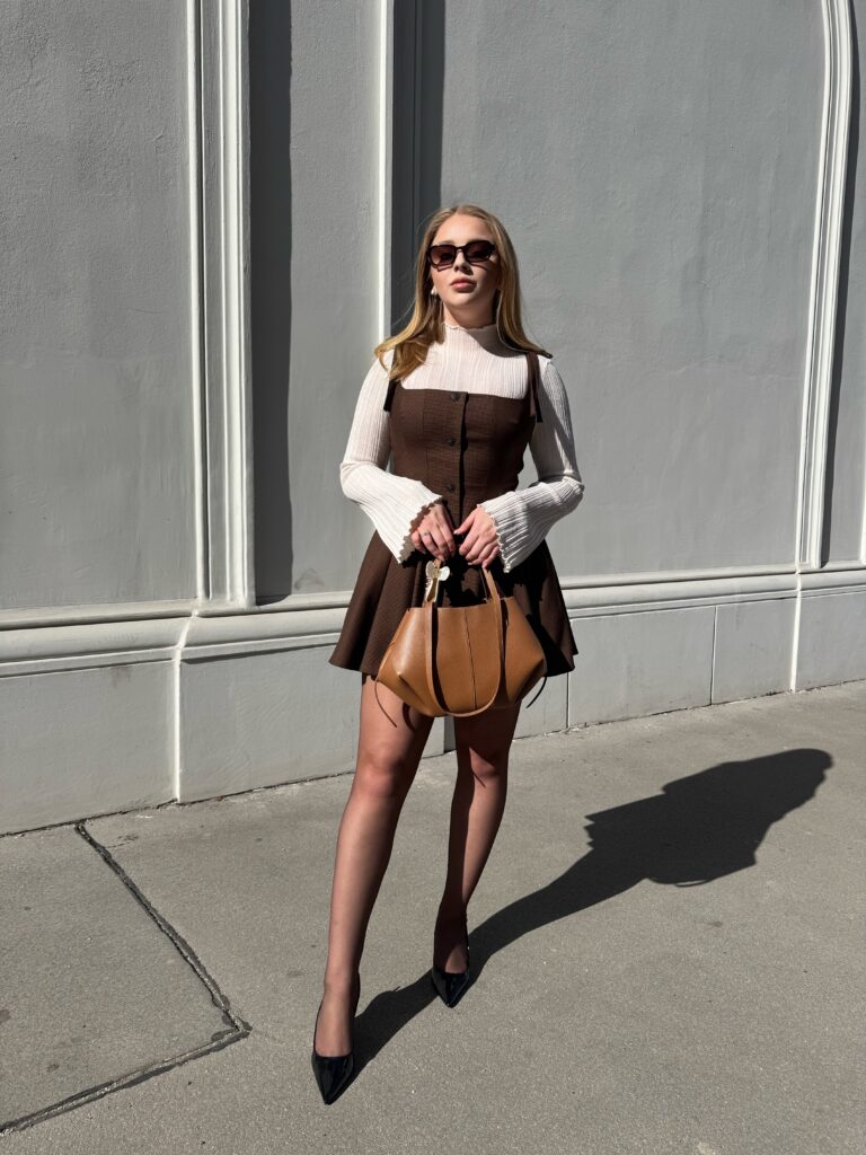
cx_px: 433
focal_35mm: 24
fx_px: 801
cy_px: 578
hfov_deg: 56.8
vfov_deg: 71.6
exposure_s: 1/7092
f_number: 1.78
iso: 80
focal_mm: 6.76
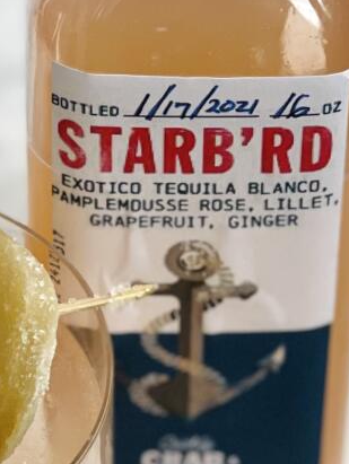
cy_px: 212
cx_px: -6
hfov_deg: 6.6
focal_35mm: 224
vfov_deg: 8.8
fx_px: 3006
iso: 100
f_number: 2.2
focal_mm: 7.5
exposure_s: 1/120
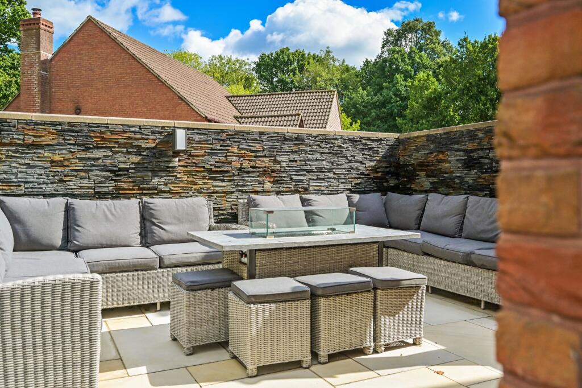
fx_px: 485
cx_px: 291
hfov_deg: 61.9
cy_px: 194
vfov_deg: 43.6
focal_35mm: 30
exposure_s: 1/4000
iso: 400
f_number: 4
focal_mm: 30
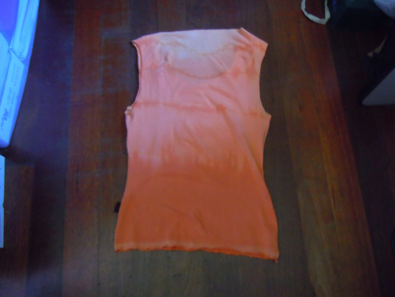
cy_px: 148
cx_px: 198
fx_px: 342
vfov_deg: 46.8
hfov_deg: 60.0
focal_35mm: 30
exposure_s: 1/20
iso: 800
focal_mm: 5.4
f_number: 3.5
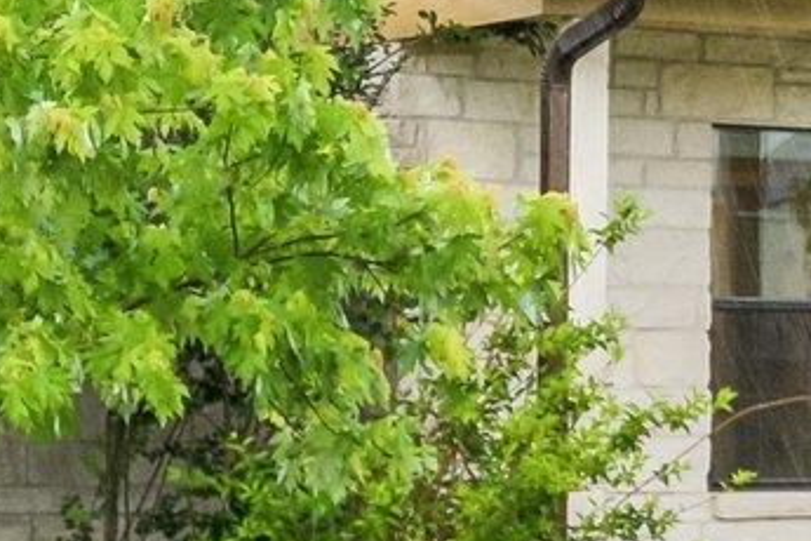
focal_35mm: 178
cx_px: 1227
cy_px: 159
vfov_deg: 7.7
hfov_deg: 11.1
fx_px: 4010
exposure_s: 1/50
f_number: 8
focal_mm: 20
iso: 400
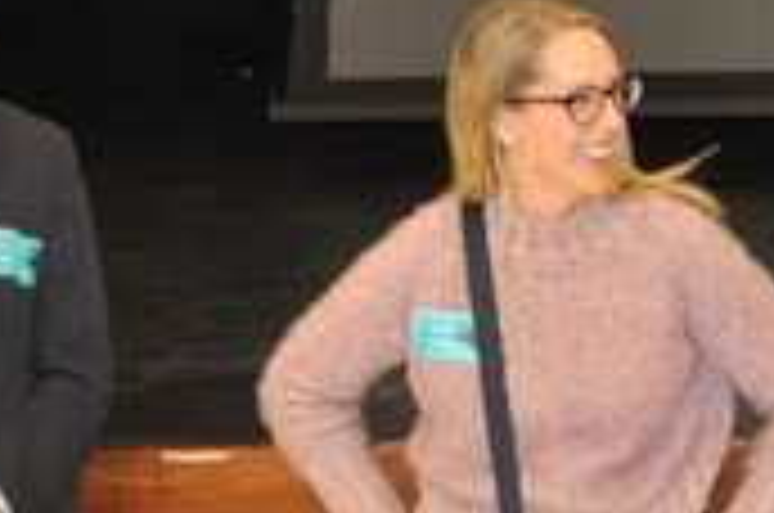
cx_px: 1656
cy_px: 176
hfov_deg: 8.4
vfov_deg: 5.9
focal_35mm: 232
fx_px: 4979
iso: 800
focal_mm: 26
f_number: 4
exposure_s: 1/60
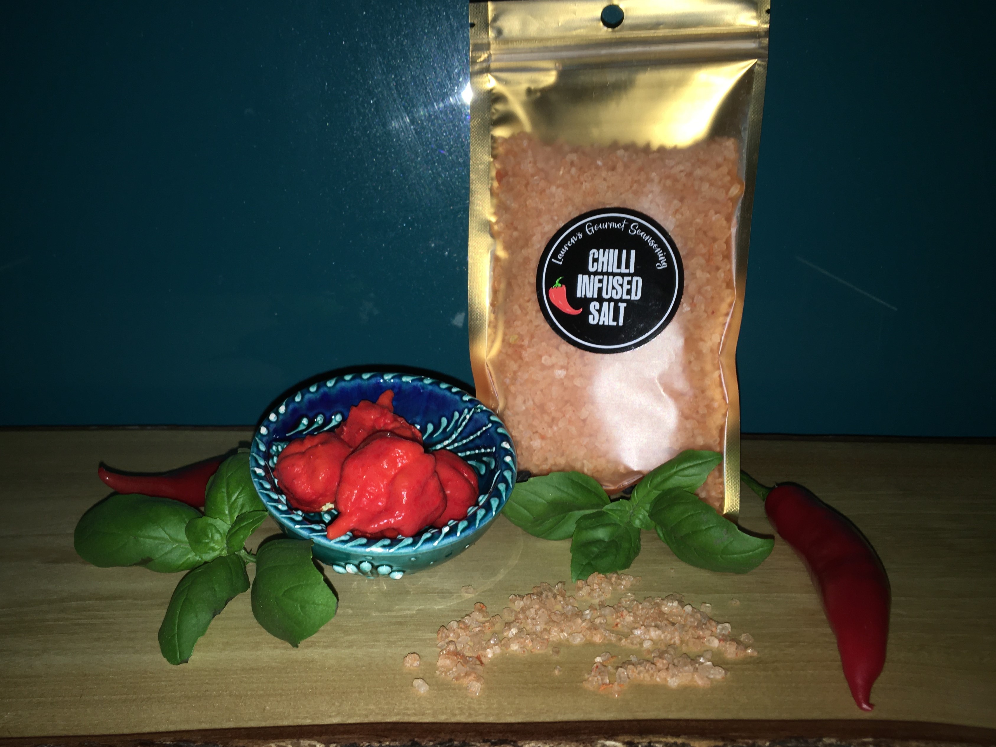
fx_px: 834
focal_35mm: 29
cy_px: 374
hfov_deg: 61.7
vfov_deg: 48.2
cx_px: 498
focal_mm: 4.15
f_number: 2.2
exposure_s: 1/24
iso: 25
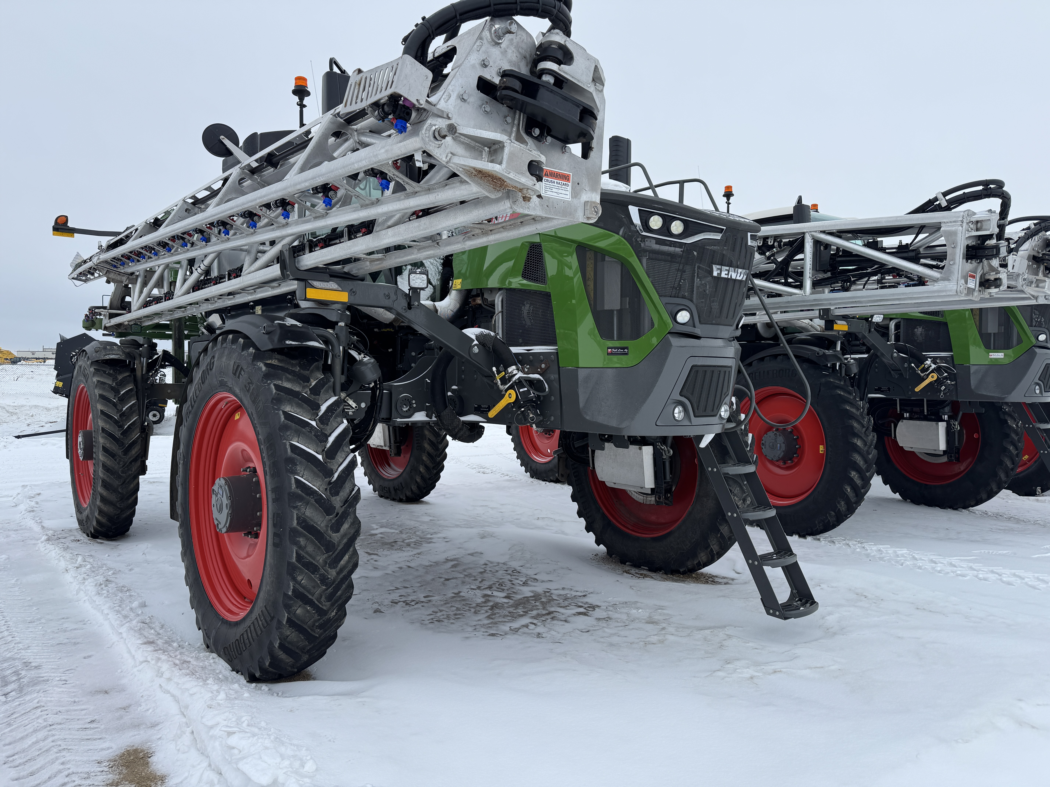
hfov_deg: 71.6
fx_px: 728
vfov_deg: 56.8
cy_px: 394
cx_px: 525
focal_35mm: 24
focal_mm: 6.76
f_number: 1.78
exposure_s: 1/2604
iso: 80
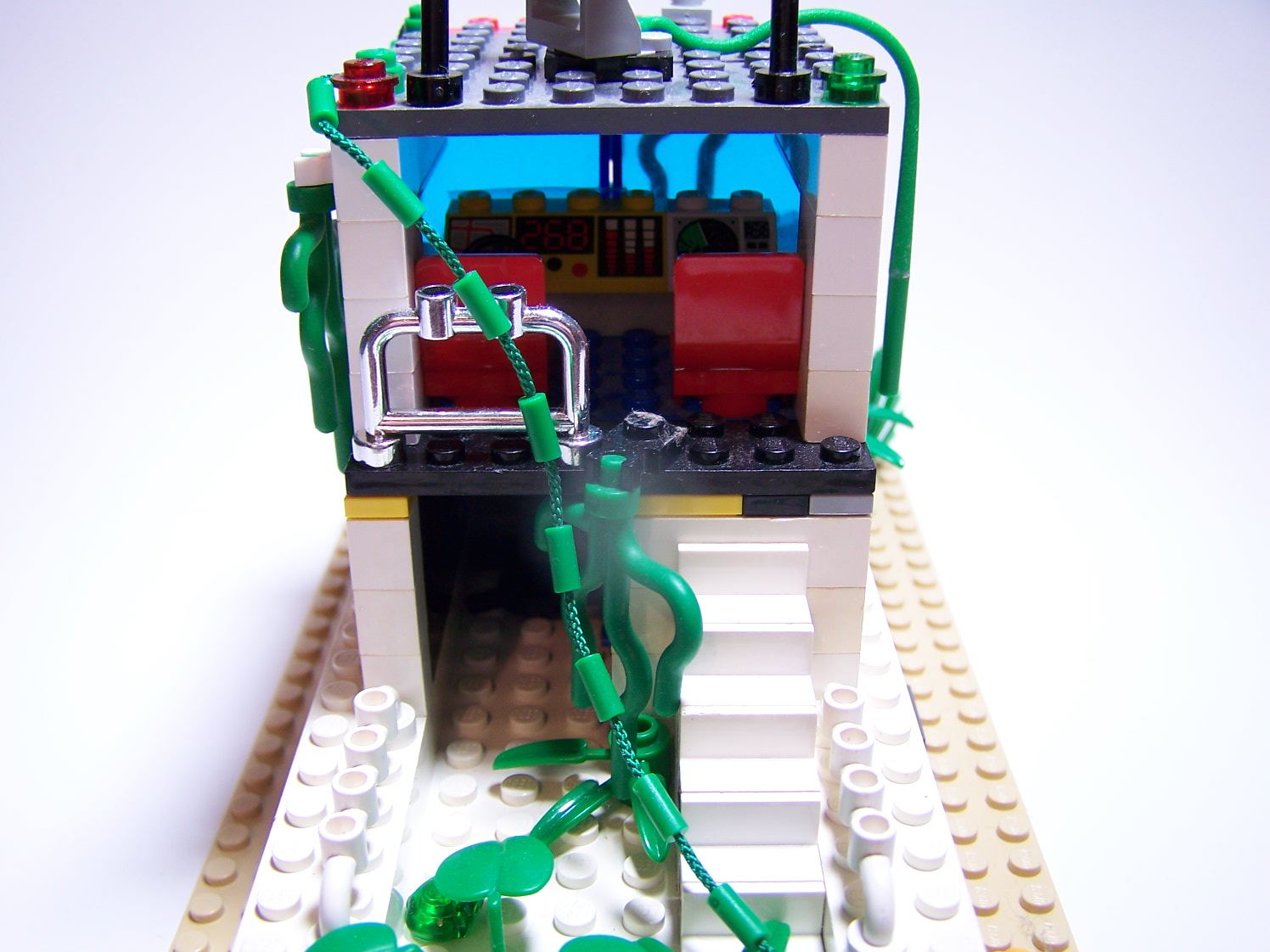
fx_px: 1394
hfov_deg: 49.0
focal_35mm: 38
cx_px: 635
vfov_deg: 37.7
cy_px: 476
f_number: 2.8
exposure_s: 1/25
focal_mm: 6.3
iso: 80
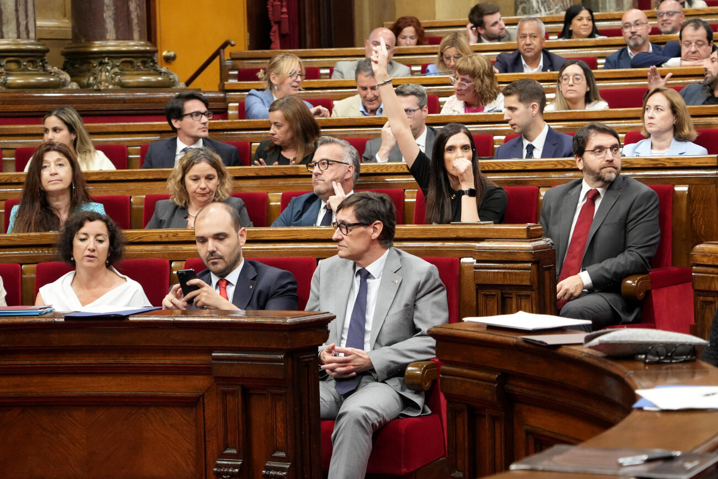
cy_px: 240
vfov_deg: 18.0
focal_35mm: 76
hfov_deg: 26.6
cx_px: 359
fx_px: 1516
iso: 5000
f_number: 4.5
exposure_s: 1/200
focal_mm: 76
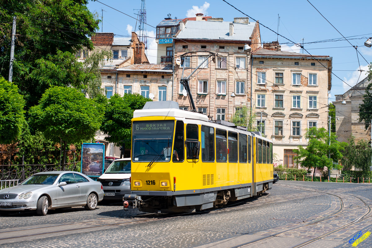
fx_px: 517
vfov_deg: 27.0
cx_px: 186
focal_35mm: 50
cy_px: 124
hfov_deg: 39.6
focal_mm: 50
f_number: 5
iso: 250
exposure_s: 1/800
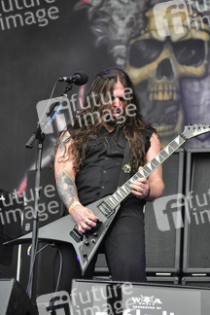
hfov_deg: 9.3
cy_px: 159
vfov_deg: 13.9
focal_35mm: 148
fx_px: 1295
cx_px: 115
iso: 800
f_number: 4.2
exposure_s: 1/400
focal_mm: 80
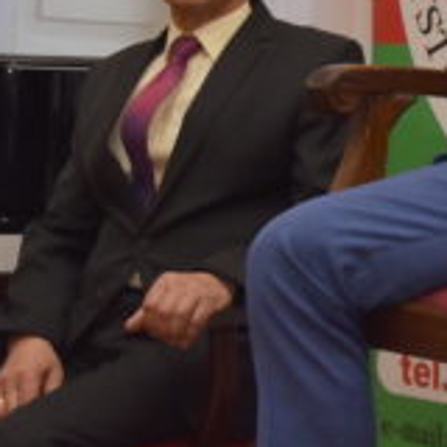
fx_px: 1836
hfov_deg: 12.7
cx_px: 777
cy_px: 78
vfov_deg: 13.8
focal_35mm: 126
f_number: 5.6
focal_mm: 25
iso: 800
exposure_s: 1/320
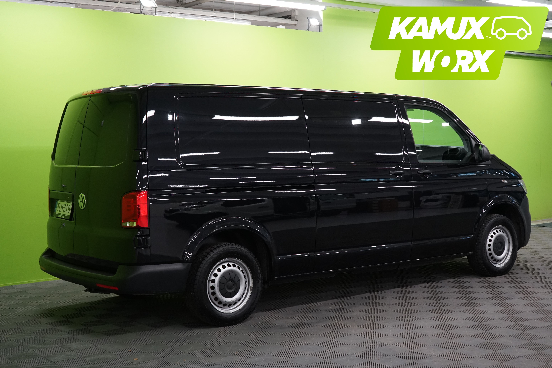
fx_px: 751
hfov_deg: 40.3
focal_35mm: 49
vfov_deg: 27.5
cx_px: 287
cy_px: 177
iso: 1600
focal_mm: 47
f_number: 4.5
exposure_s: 1/160
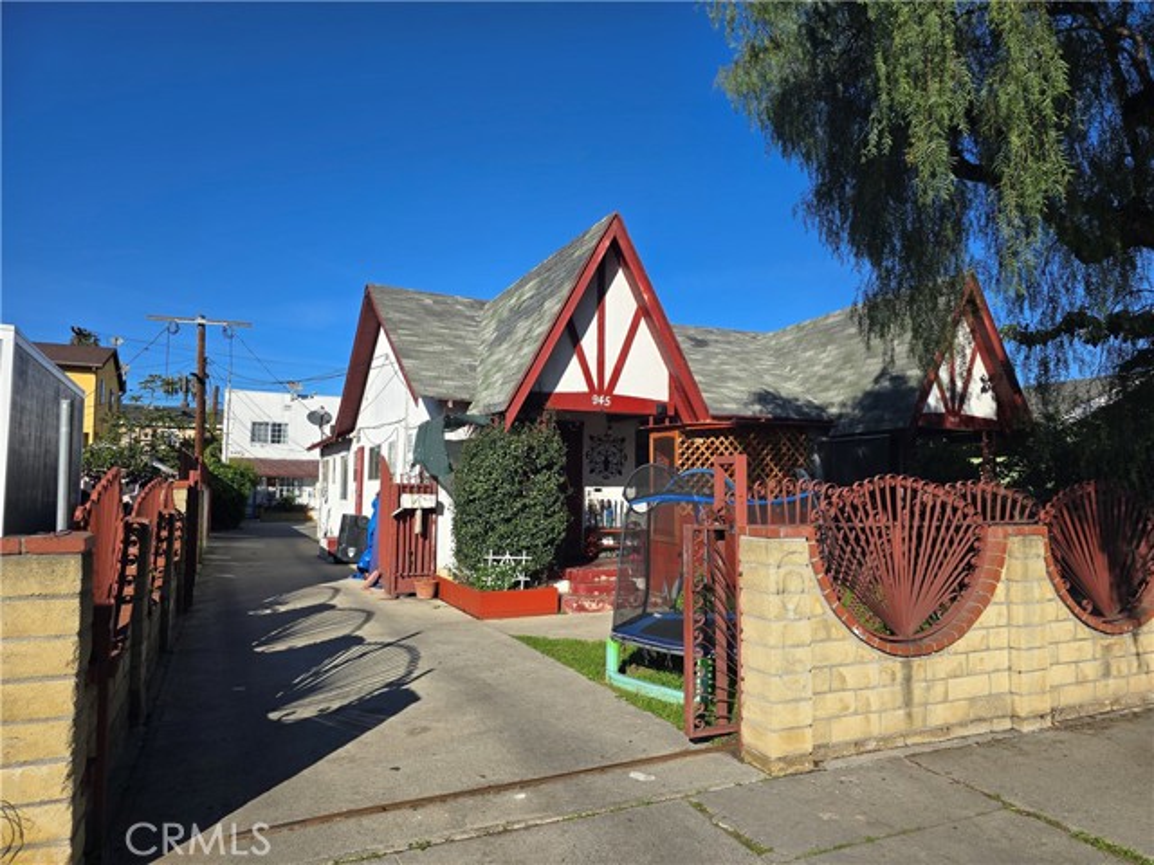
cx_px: 577
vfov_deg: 58.9
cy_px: 432
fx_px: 767
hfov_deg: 73.9
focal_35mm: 23
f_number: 1.7
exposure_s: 1/957
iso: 12
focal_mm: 6.3
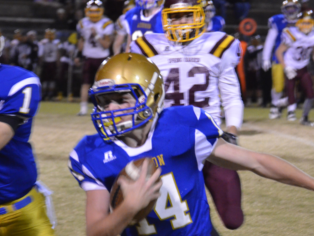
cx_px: 171
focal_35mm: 224
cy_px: 148
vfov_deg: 6.6
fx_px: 2032
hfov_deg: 8.8
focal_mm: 98
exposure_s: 1/125
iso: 4000
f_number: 5.6
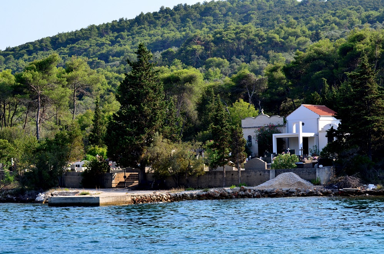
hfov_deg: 19.5
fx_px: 1117
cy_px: 127
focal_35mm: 105
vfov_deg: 13.0
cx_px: 192
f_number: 9
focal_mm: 70
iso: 400
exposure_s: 1/400
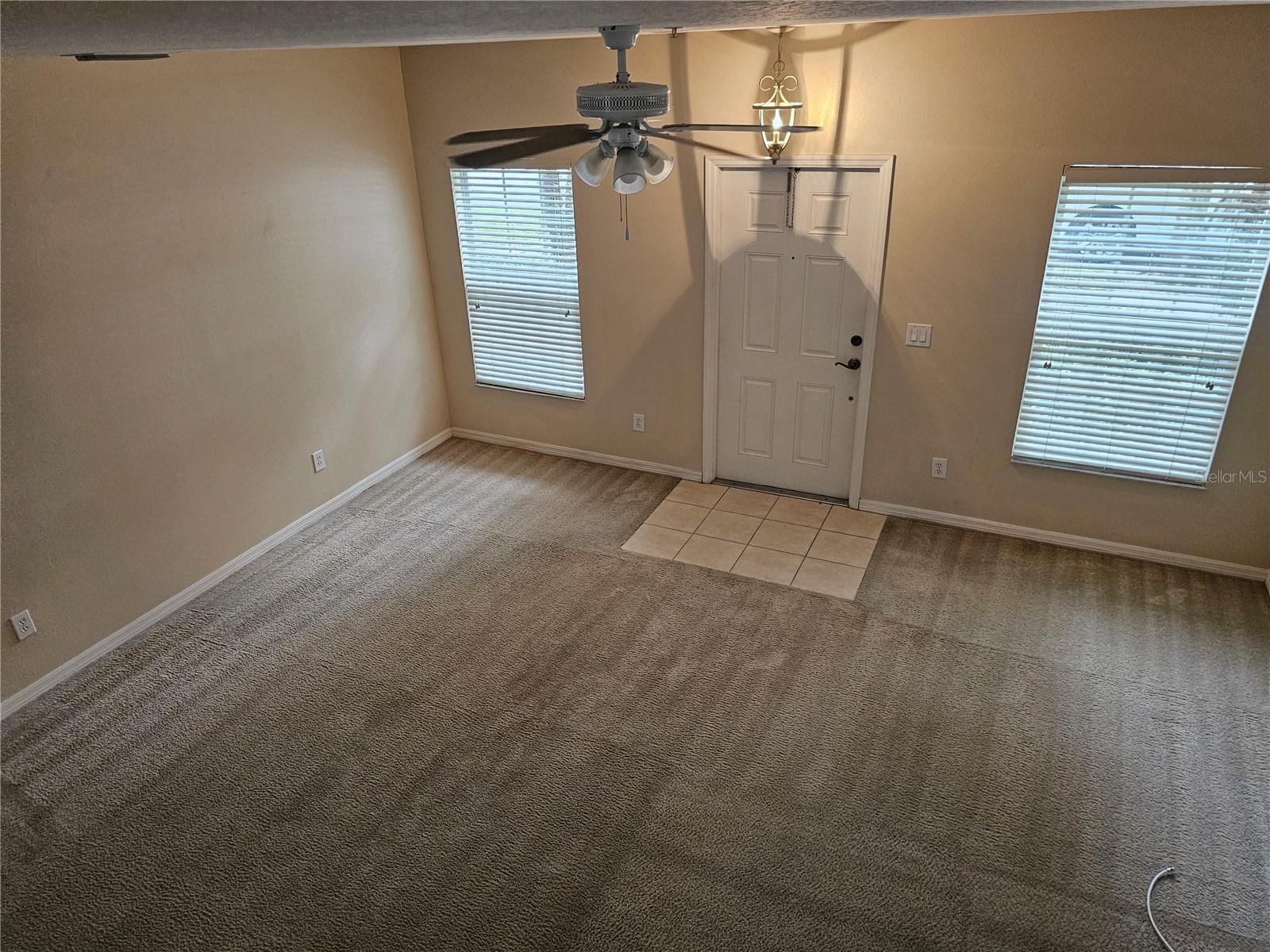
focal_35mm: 23
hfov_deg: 73.9
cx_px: 635
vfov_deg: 58.9
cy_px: 476
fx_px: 844
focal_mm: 6.3
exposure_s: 1/120
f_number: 1.7
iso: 800
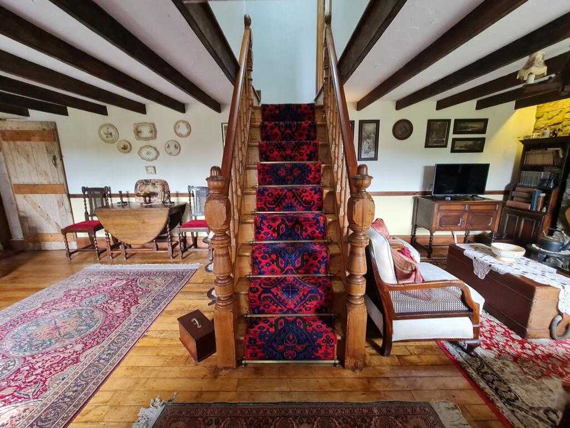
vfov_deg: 89.9
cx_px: 285
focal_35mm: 13
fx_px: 214
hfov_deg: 106.2
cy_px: 214
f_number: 2.2
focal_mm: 2.2
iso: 400
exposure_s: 1/33
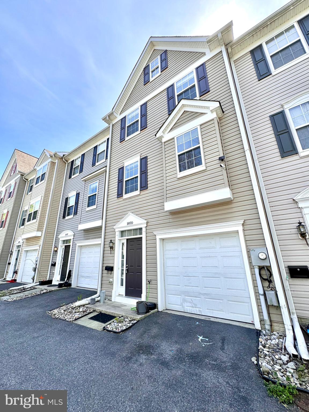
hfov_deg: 85.7
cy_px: 206
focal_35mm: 14
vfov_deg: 102.1
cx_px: 154
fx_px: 167
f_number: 2.2
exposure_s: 1/641
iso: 50
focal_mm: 2.22
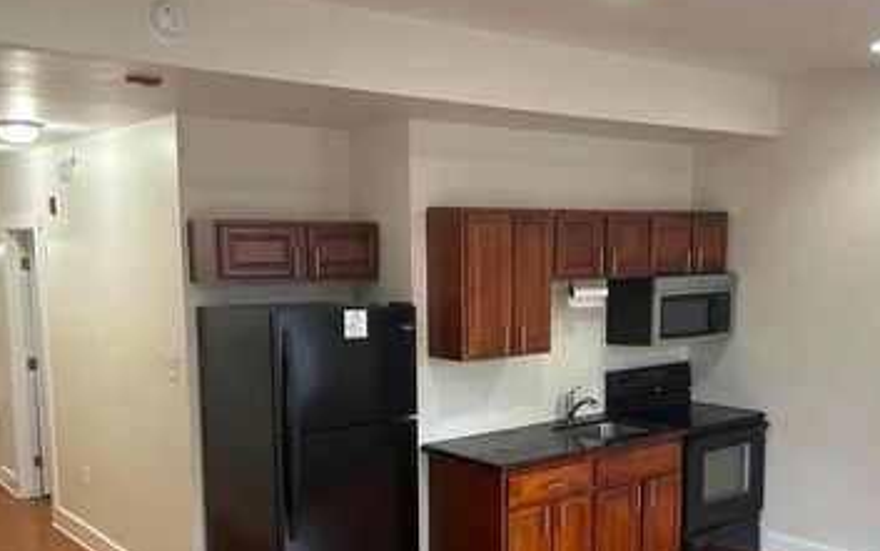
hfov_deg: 50.2
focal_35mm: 39
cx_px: 494
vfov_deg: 32.6
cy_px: 355
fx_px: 936
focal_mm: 5.7
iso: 125
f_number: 1.5
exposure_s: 1/60
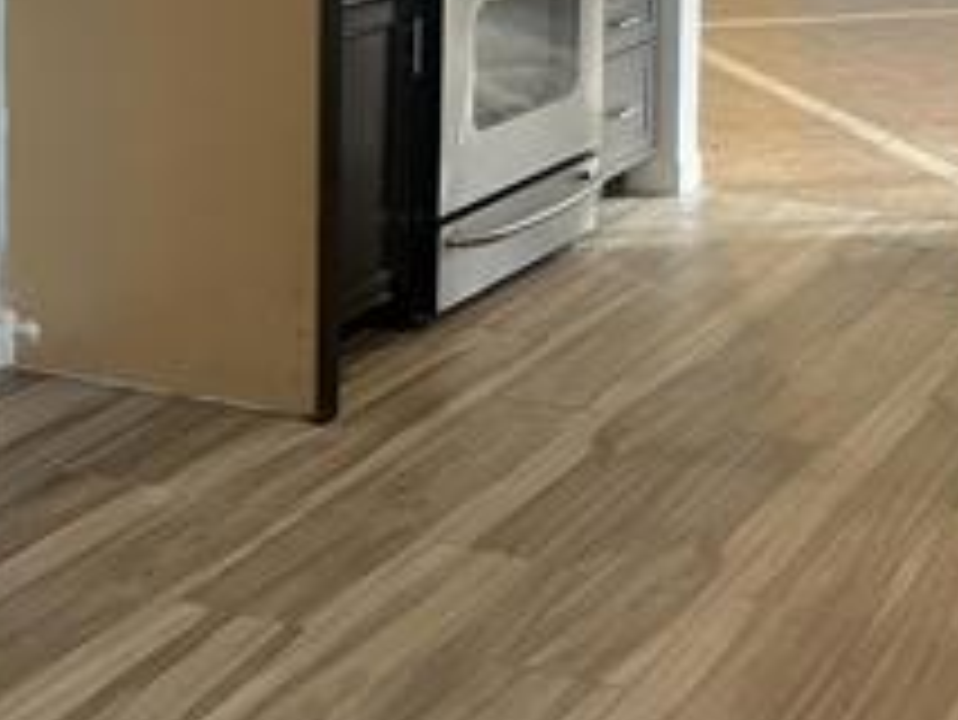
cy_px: -180
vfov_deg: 17.8
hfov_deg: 24.7
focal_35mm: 78
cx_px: 729
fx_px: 2160
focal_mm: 5.7
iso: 200
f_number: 1.5
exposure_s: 1/60
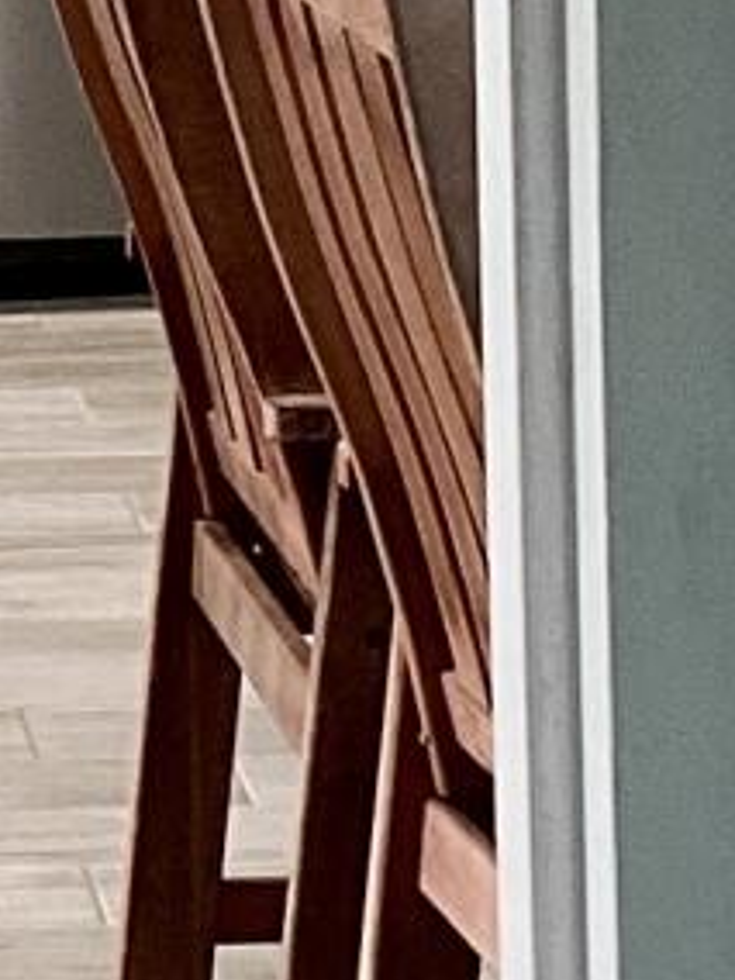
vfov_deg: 9.0
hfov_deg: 6.5
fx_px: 6172
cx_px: -977
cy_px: -179
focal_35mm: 218
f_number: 2.4
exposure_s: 1/60
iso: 100
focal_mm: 3.3
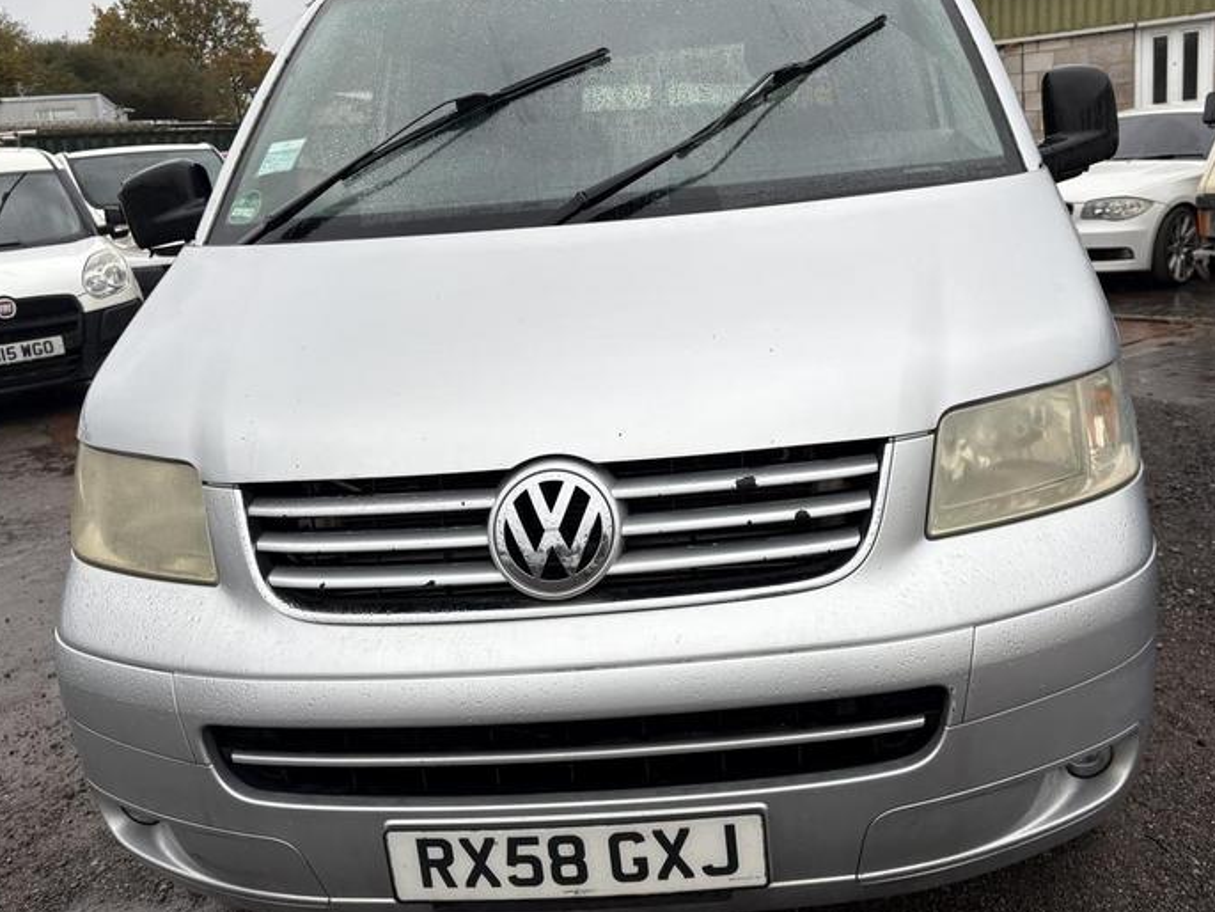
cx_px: 685
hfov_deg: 53.8
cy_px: 413
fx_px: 1194
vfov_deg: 41.8
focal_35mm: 34
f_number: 1.6
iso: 50
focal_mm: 5.96
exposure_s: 1/331
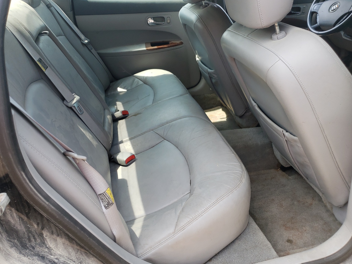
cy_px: 124
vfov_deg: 48.2
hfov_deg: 61.6
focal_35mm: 29
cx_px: 184
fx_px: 295
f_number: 1.5
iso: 50
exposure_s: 1/476
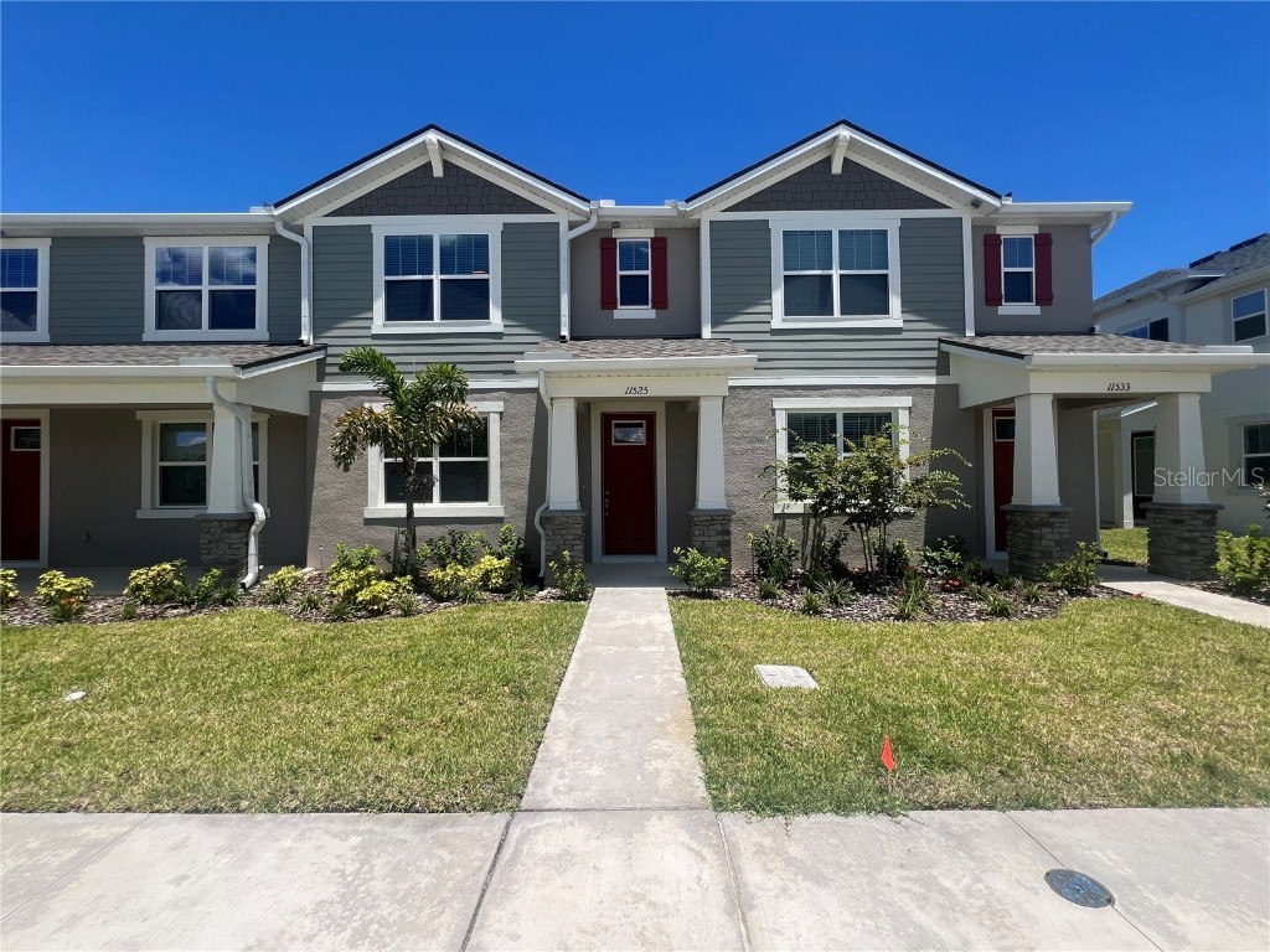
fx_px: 477
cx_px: 635
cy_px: 476
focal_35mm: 13
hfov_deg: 106.2
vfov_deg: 89.9
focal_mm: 1.57
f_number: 1.8
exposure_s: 1/1376
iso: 32
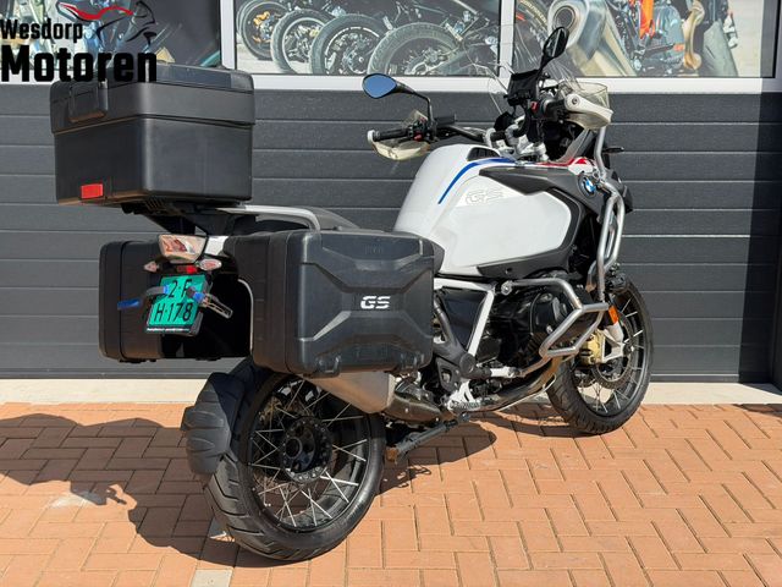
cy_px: 294
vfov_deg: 30.3
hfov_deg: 39.7
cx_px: 391
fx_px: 1084
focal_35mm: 48
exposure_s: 1/5208
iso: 100
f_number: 1.78
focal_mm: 6.76
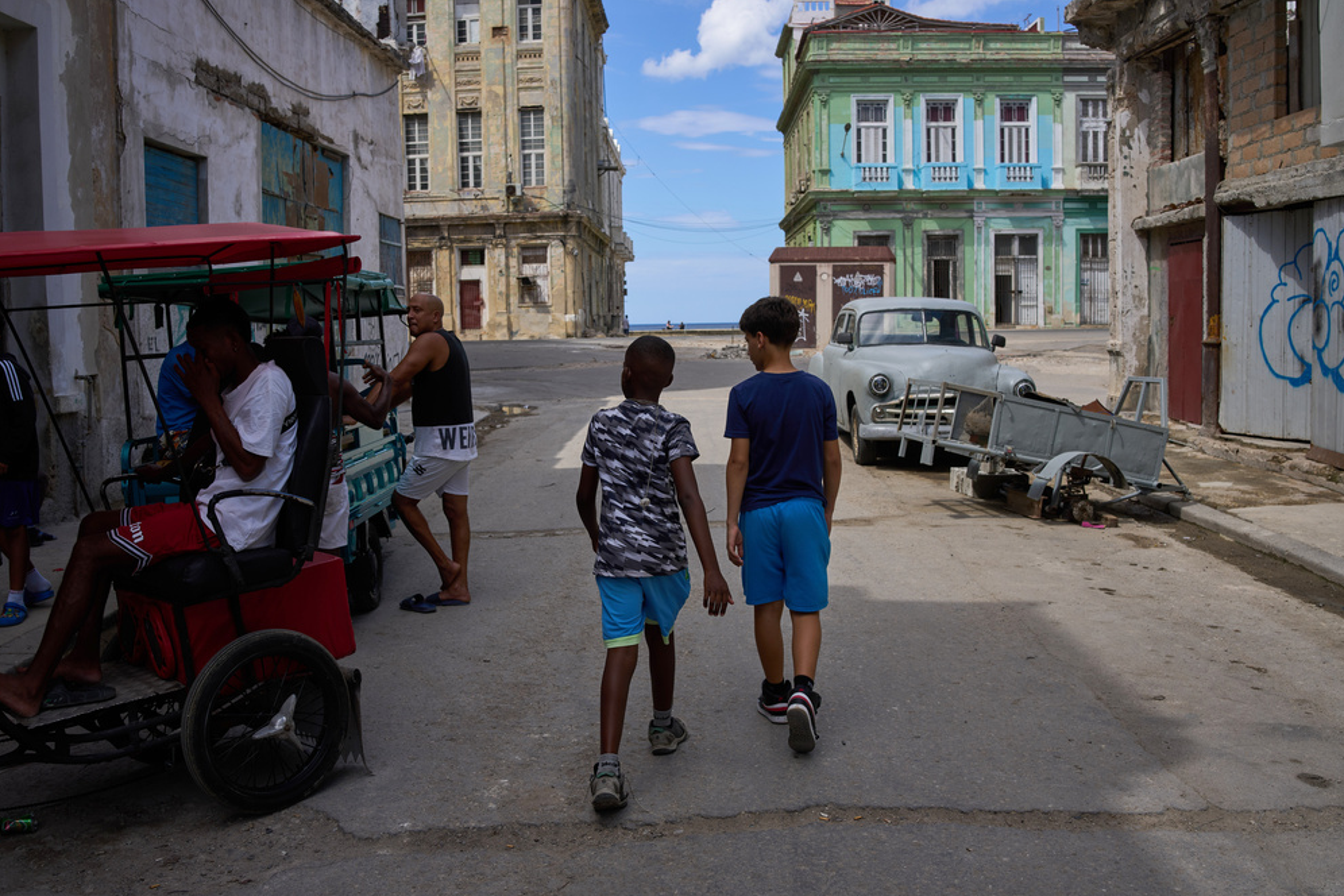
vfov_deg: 36.9
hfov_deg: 53.1
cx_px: 660
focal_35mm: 36
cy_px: 457
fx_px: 1344
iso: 100
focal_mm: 35
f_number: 5.6
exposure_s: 1/800
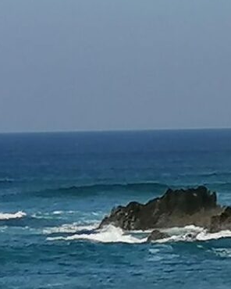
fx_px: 2871
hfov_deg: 4.5
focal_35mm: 336
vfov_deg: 5.8
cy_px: 140
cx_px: 596
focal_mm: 4.75
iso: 50
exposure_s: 1/2469
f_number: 1.8
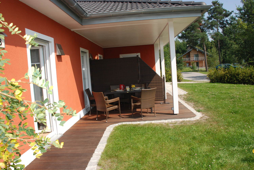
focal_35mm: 27
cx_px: 127
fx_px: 191
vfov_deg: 48.0
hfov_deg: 67.3
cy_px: 85
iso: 320
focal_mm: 18
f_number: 13
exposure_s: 1/200
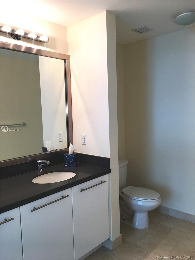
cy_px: 130
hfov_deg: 48.2
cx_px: 98
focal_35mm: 29
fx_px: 218
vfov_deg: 61.7
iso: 25
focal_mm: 4.15
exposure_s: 1/60
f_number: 2.2
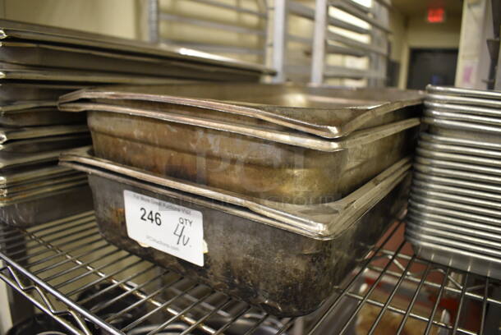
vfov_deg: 48.0
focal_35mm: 27
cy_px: 168
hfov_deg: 67.3
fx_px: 376
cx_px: 250
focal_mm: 18
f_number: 3.5
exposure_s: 1/125
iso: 1600
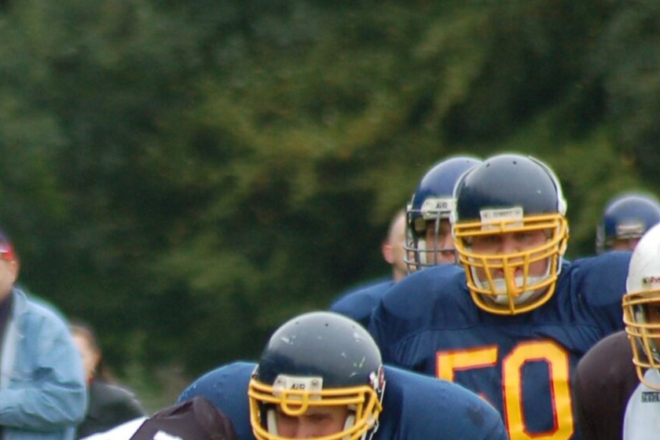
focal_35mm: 863
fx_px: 15820
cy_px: 549
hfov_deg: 2.4
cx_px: -6
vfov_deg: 1.6
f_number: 5.3
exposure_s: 1/500
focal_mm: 220
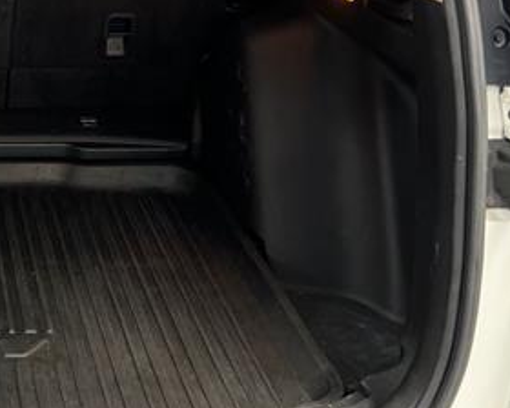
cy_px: 138
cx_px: -22
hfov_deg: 29.8
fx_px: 875
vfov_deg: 26.1
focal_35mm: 58
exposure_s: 1/30
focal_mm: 5.7
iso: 640
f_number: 1.5
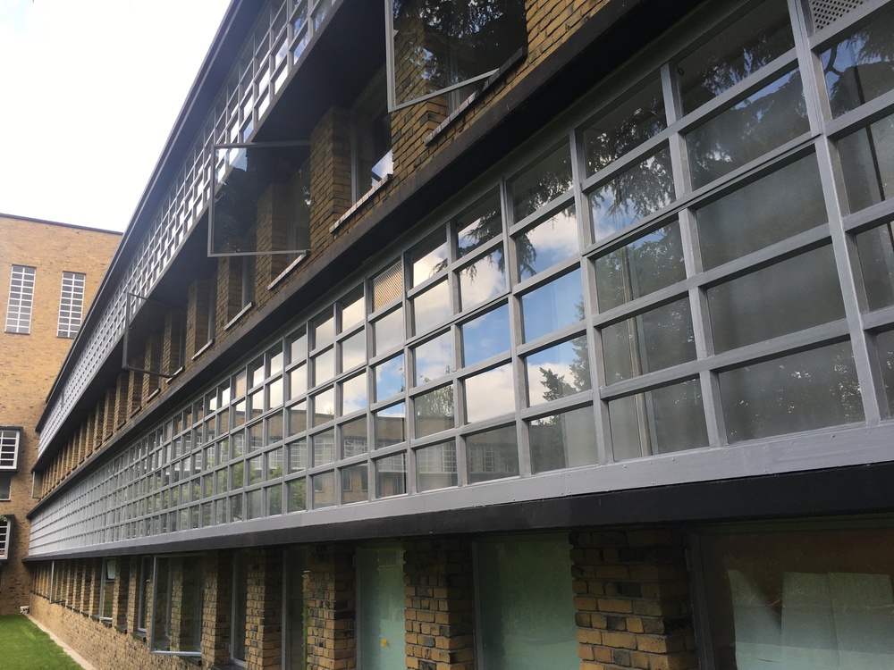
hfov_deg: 61.7
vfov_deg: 48.2
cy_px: 335
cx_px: 447
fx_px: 749
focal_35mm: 29
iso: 25
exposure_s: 1/232
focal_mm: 4.15
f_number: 2.2
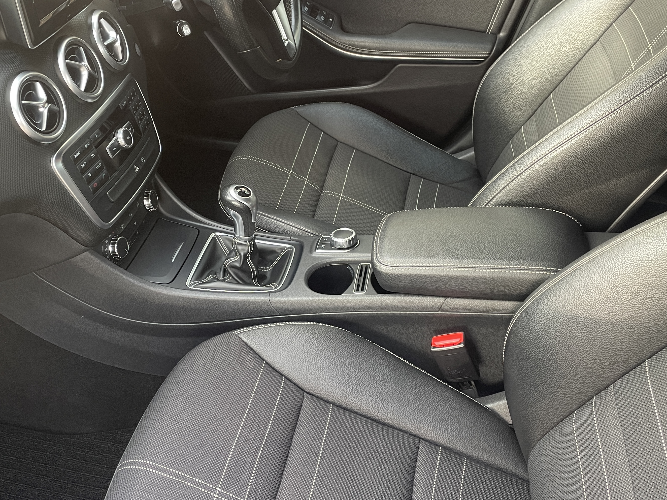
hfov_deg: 47.6
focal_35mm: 39
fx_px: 751
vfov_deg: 36.8
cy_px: 254
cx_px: 268
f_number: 1.6
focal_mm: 4.2
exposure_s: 1/96
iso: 125
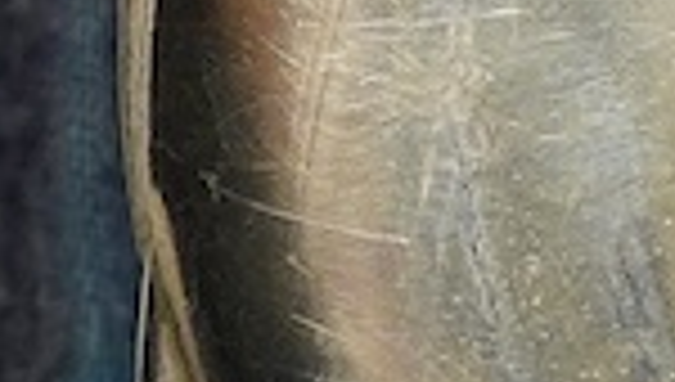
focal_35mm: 353
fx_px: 6329
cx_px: 1438
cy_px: 85
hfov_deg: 5.9
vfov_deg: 3.5
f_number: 3.5
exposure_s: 1/400
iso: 2500
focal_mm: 30
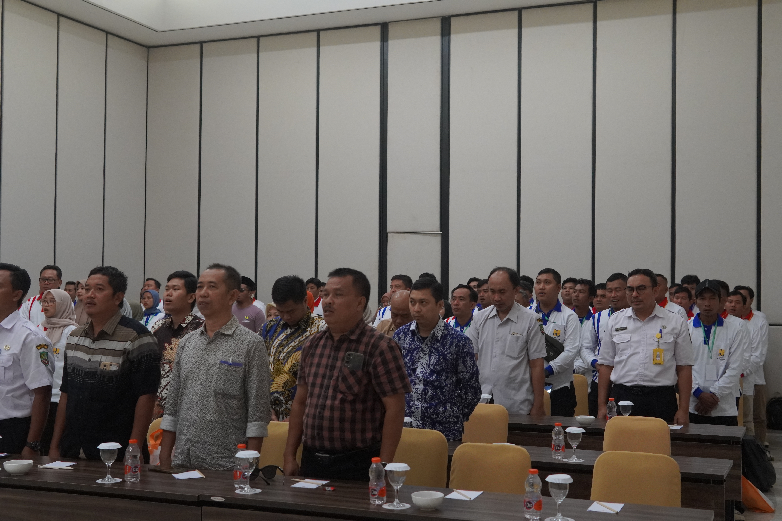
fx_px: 977
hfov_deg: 43.6
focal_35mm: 45
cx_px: 391
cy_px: 260
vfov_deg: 29.9
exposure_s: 1/160
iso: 2000
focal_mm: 30
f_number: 4
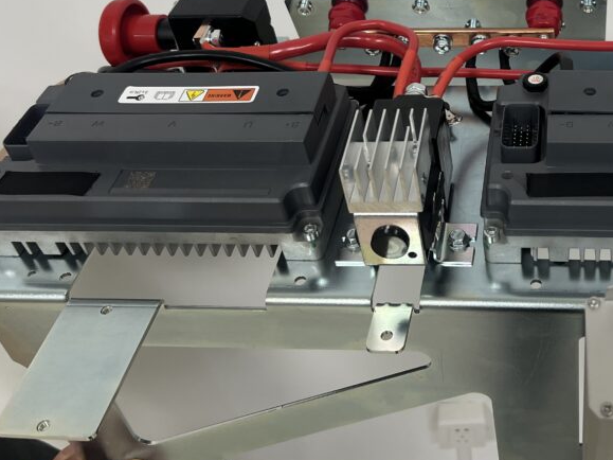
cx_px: 505
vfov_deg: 30.8
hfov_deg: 39.4
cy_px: 103
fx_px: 814
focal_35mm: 46
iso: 125
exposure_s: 1/121
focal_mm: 5.7
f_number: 1.5
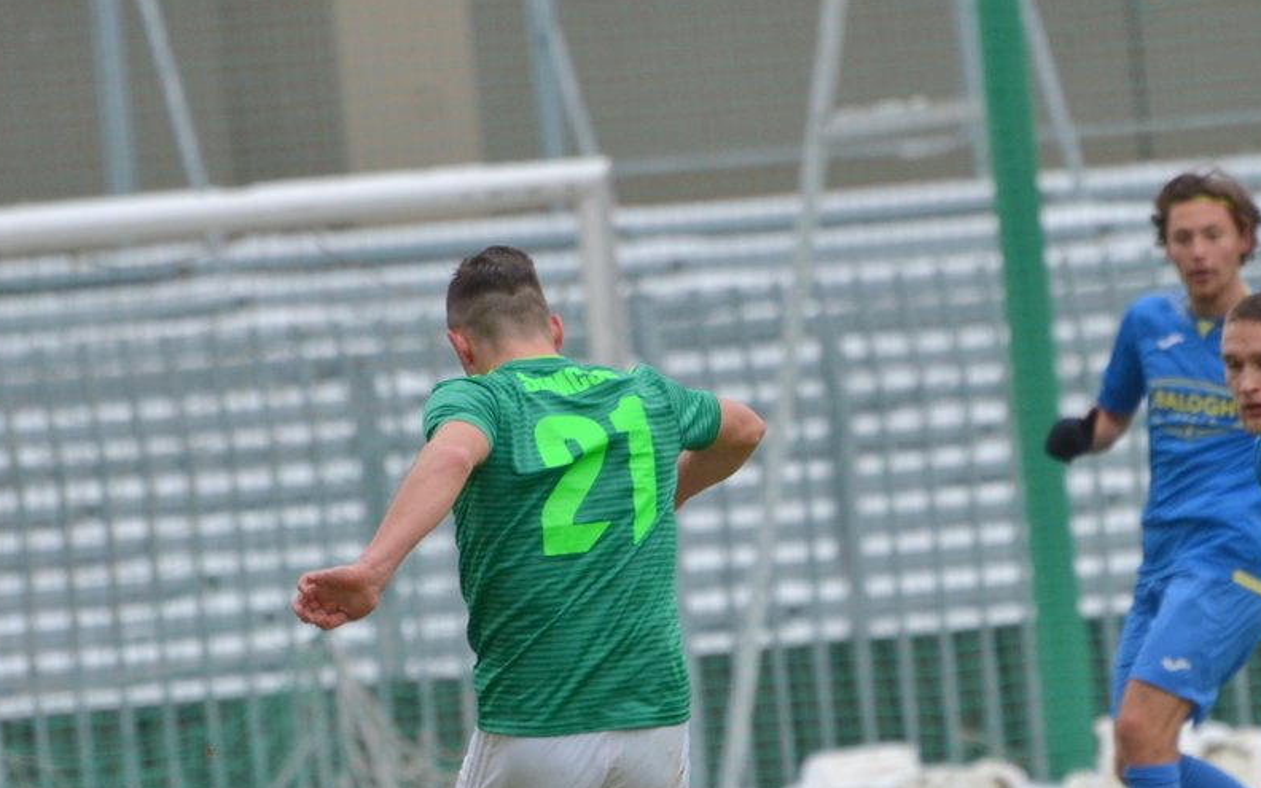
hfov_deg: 3.4
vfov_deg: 2.1
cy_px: 599
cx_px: 729
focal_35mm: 624
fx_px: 21445
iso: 500
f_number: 5.6
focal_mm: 270
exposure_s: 1/1000
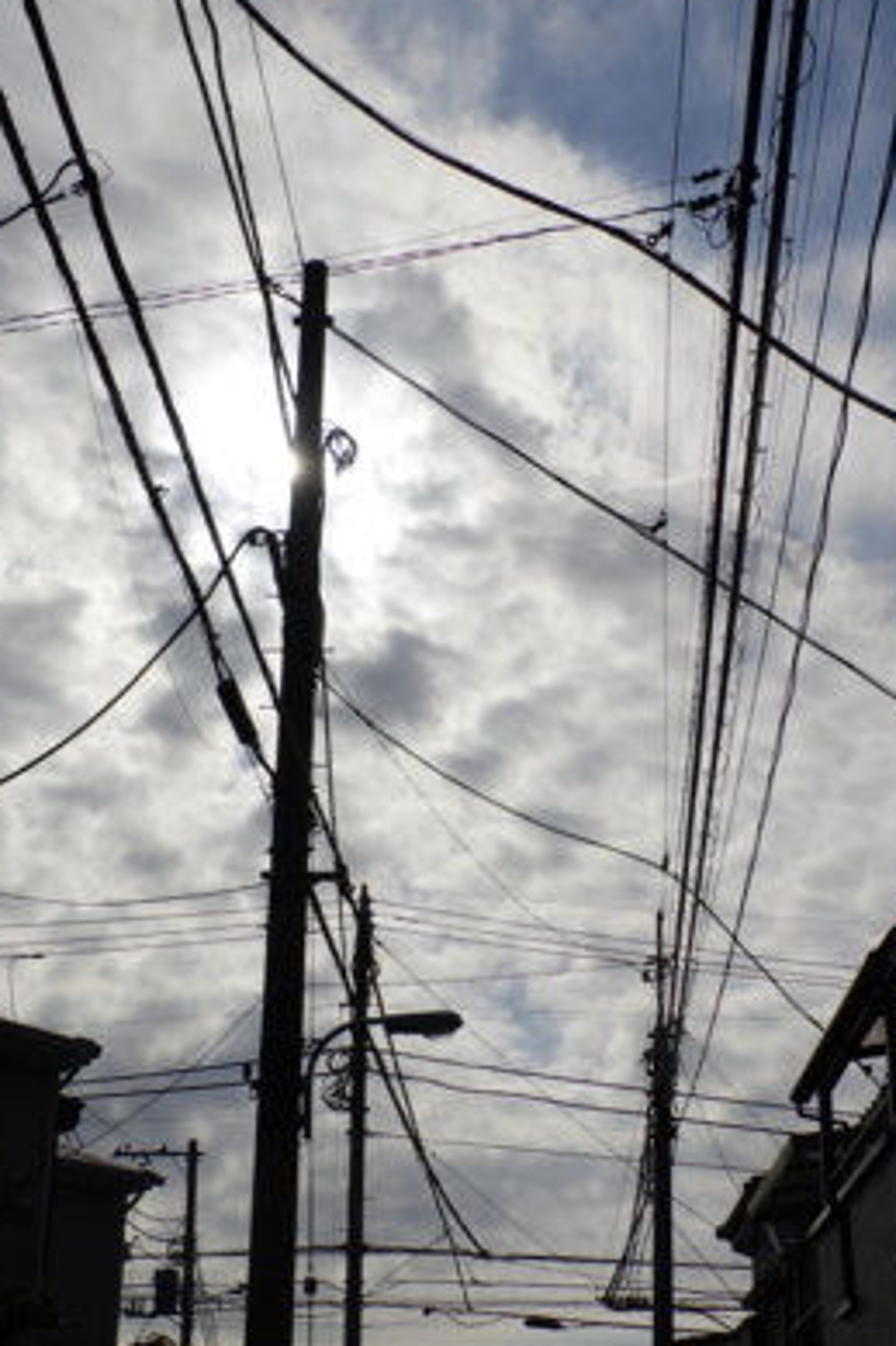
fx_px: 1906
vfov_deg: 38.8
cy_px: 751
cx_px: 464
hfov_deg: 26.5
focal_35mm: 51
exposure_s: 1/2500
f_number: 10
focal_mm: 21
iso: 200
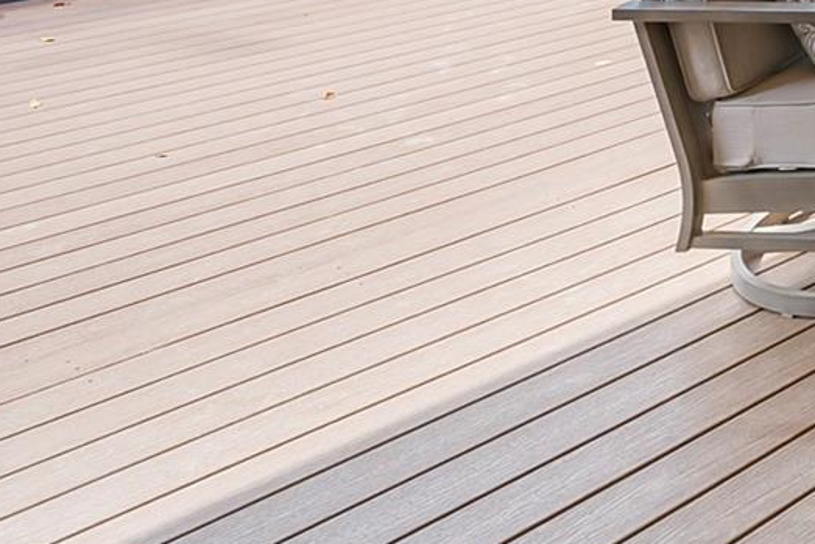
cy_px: -242
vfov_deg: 23.6
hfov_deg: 24.5
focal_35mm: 47
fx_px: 1064
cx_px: 1374
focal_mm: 12
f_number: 8
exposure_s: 1/250
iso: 640
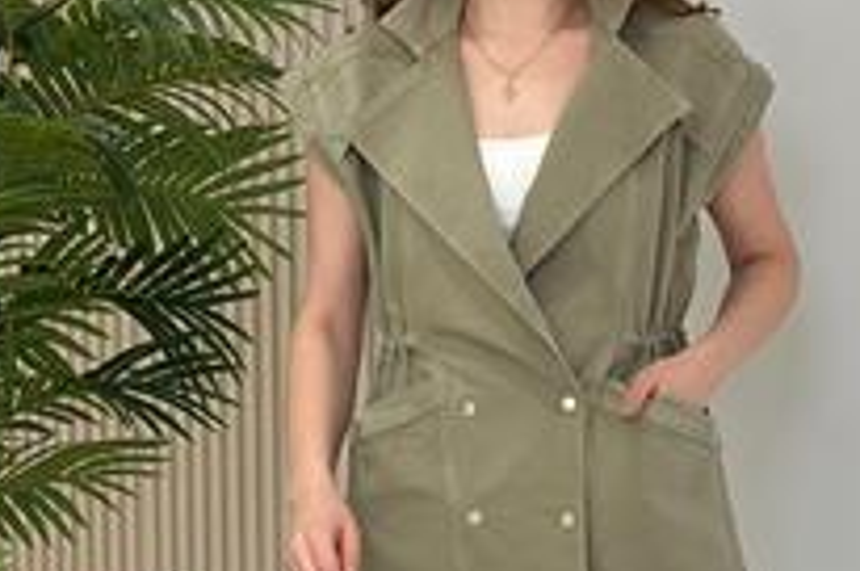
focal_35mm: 130
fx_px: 3101
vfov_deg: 10.5
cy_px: 510
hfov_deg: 15.8
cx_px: 575
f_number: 1.78
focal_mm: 6.86
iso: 80
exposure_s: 1/389
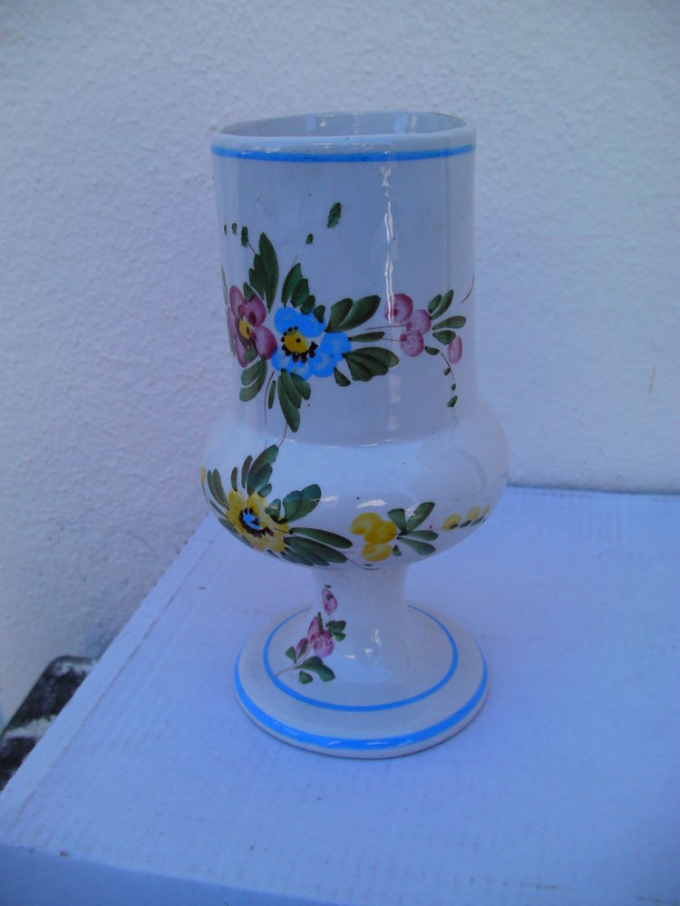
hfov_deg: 37.7
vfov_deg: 49.0
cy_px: 453
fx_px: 995
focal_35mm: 38
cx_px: 340
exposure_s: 1/175
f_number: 3.5
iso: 50
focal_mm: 6.3
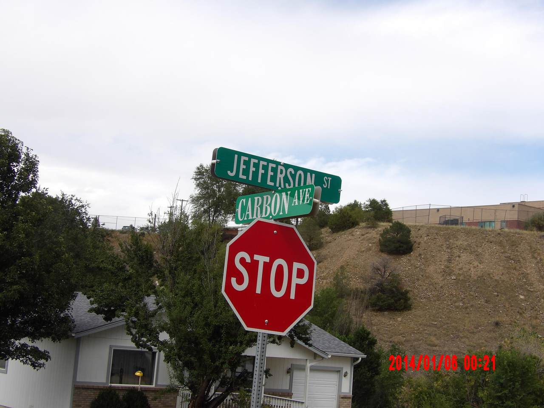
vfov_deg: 23.7
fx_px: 974
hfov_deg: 31.2
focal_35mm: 62
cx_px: 272
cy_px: 204
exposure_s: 1/682
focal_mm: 11.1
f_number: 4
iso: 100
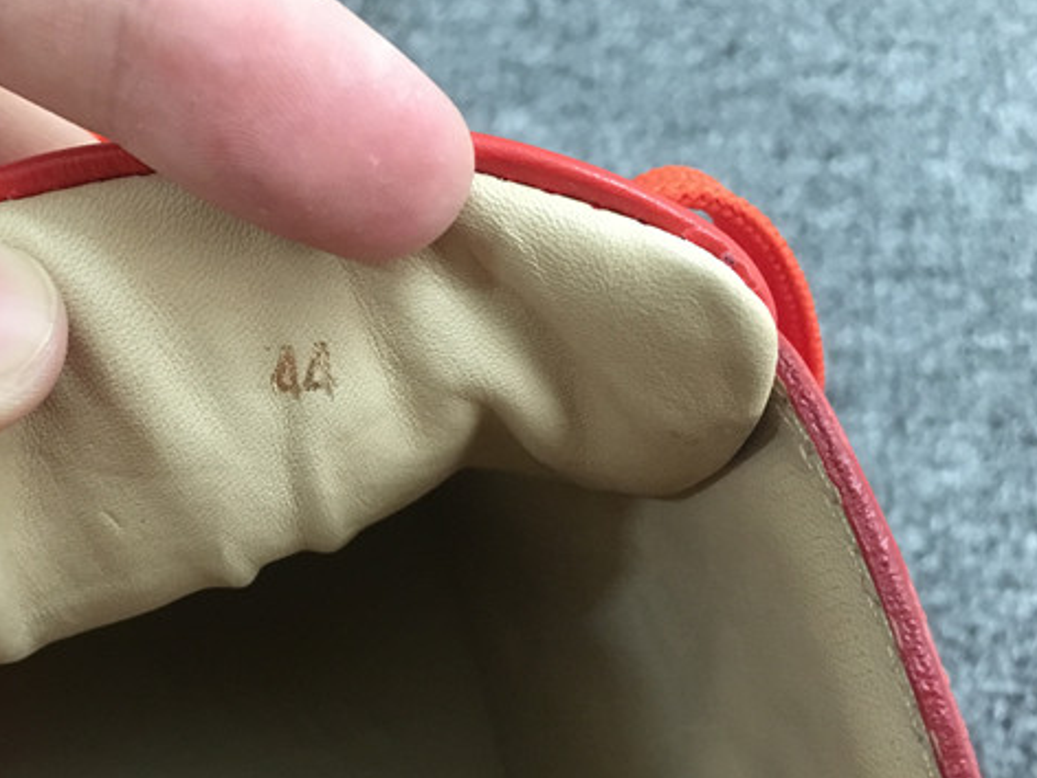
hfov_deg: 42.8
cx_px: 290
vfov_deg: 33.4
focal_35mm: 43
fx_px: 1288
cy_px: 496
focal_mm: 4.15
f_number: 2.2
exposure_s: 1/17
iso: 320
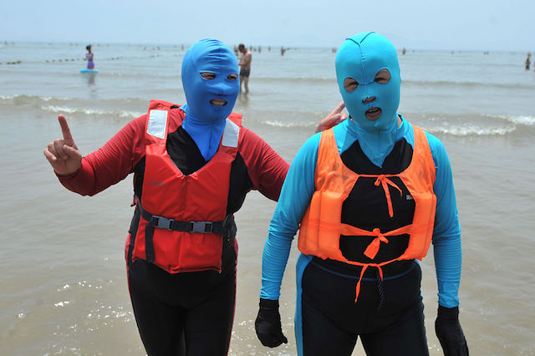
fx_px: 356
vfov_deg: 53.1
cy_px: 178
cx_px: 268
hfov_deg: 73.8
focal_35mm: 24
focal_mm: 24
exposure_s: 1/800
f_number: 5.6
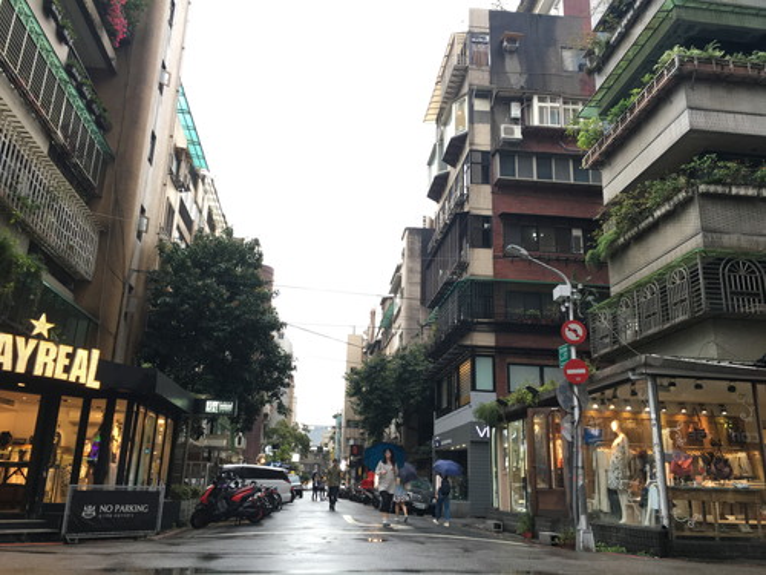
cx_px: 383
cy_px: 288
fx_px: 642
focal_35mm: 29
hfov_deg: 61.7
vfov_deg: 48.2
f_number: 2.2
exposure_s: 1/30
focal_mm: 4.15
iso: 50
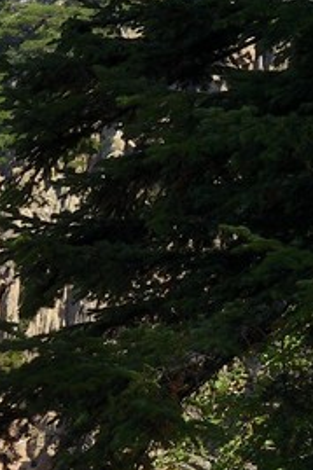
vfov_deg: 10.2
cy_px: 328
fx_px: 2638
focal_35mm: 202
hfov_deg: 6.3
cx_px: -565
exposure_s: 1/160
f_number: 14
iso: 200
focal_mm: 34
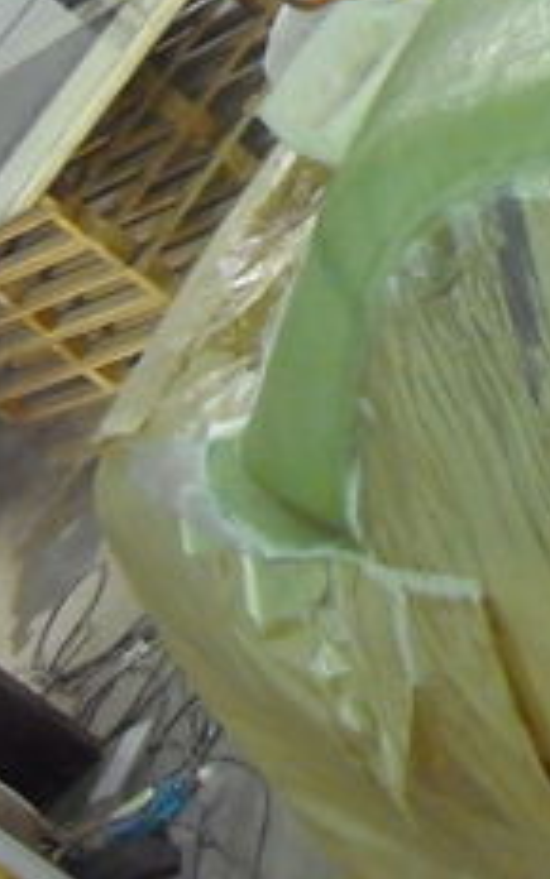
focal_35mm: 108
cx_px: 933
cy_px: -27
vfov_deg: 18.7
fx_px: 2590
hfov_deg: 11.4
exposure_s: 1/30
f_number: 2.7
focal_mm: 6.2
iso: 800
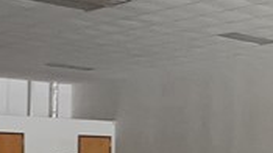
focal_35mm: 83
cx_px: 300
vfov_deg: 14.4
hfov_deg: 24.0
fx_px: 600
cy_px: 122
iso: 400
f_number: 1.8
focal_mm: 1.6
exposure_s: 1/16
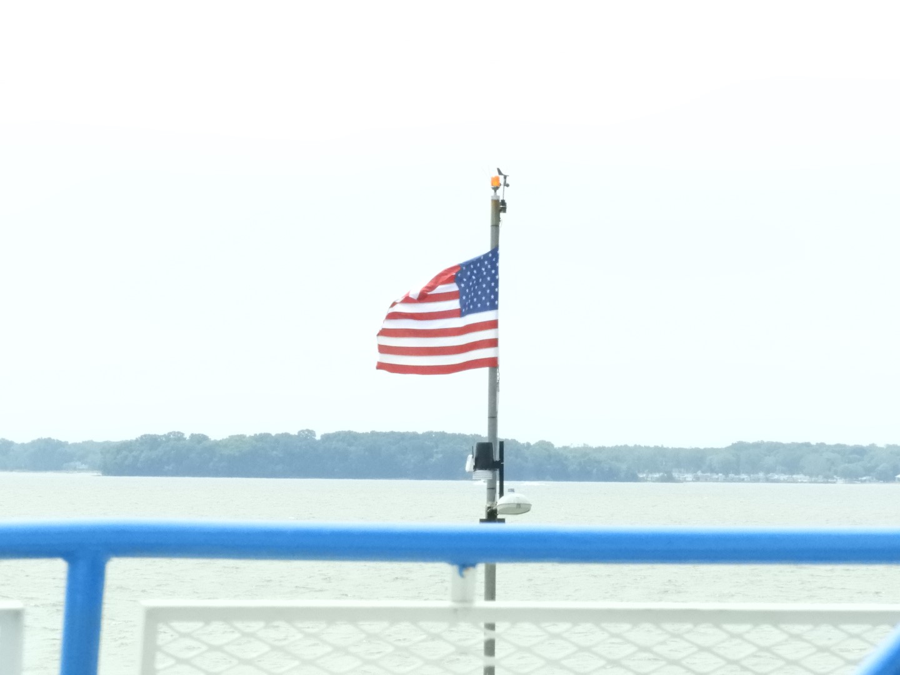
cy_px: 338
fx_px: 7020
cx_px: 450
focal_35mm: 270
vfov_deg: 5.5
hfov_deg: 7.3
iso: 1600
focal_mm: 48.4
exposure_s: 1/2500
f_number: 7.7
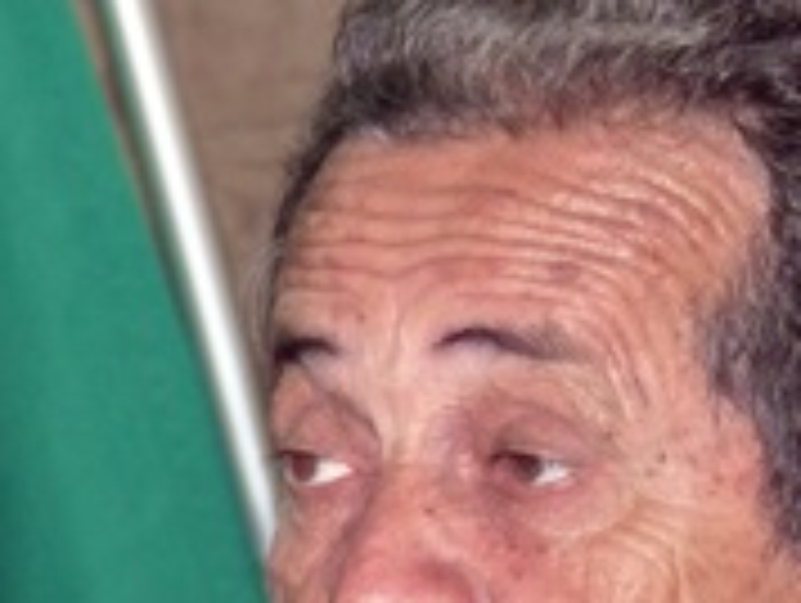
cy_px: 927
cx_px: 562
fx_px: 12906
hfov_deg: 3.6
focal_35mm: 557
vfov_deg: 2.7
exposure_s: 1/60
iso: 400
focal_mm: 27.8
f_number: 2.8
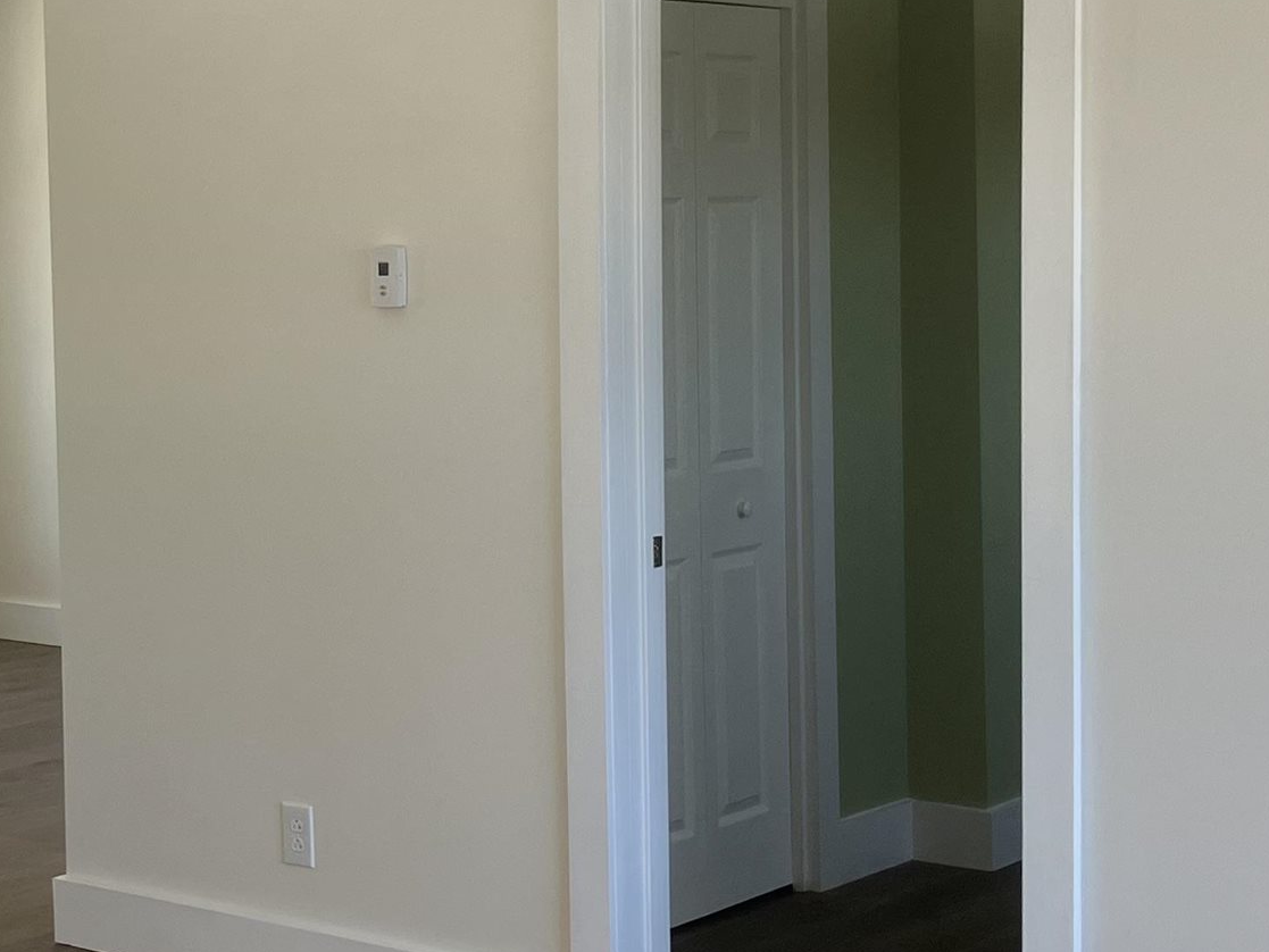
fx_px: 2823
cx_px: 265
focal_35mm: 77
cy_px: 384
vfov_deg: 19.1
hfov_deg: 24.9
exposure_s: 1/121
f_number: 1.8
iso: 32
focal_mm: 3.99
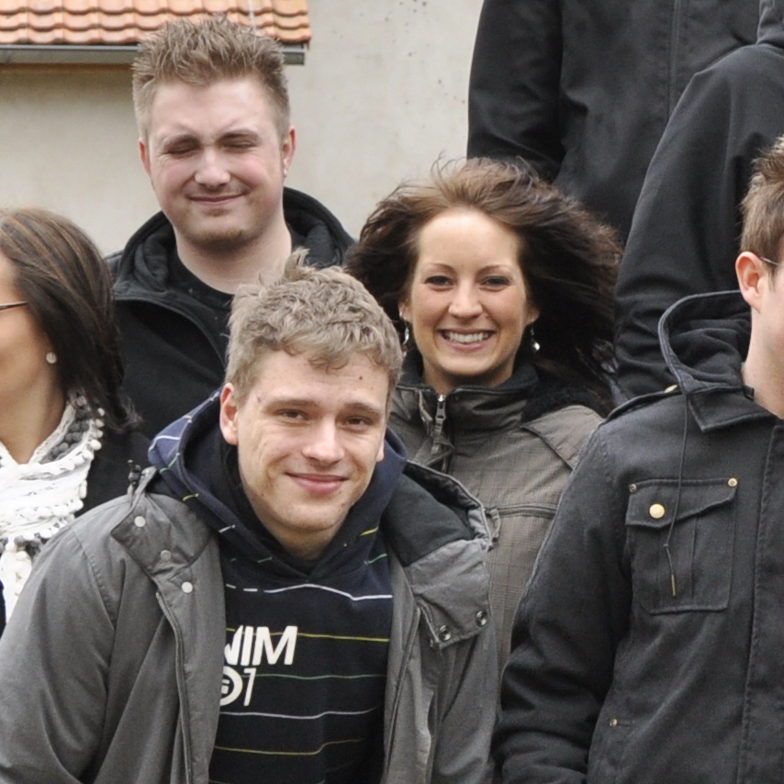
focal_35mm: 179
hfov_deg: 9.4
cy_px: 381
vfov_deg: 9.8
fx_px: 4587
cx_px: 1294
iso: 400
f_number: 6.3
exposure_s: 1/160
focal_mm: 28
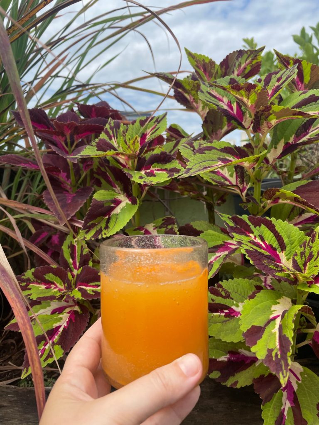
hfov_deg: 53.1
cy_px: 212
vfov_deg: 67.3
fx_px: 319
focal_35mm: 26
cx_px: 160
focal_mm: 4.2
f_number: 1.6
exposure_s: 1/2212
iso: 32
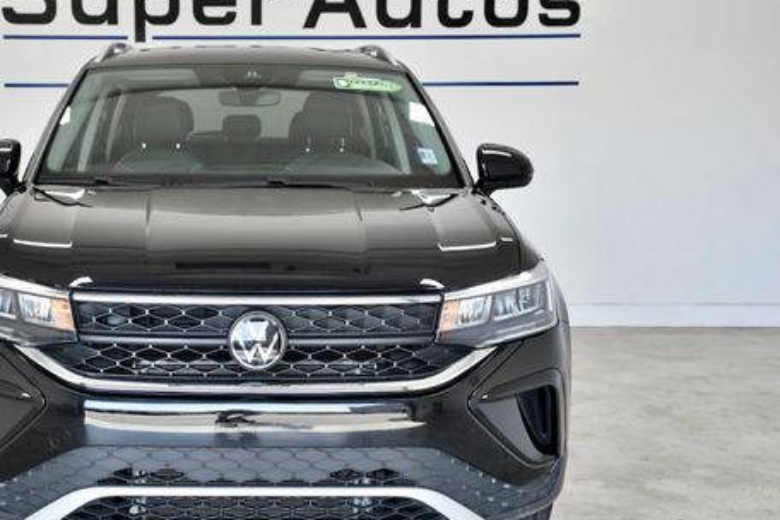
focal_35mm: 59
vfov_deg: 23.0
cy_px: 275
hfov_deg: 33.6
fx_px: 1278
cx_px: 246
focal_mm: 42
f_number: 4.5
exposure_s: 1/400
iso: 640
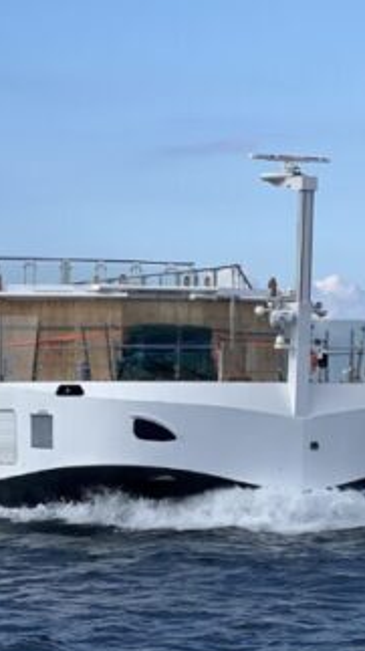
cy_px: 300
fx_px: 3123
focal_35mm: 181
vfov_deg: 11.9
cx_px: -111
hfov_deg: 6.6
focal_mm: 9
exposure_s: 1/911
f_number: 2.8
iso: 32
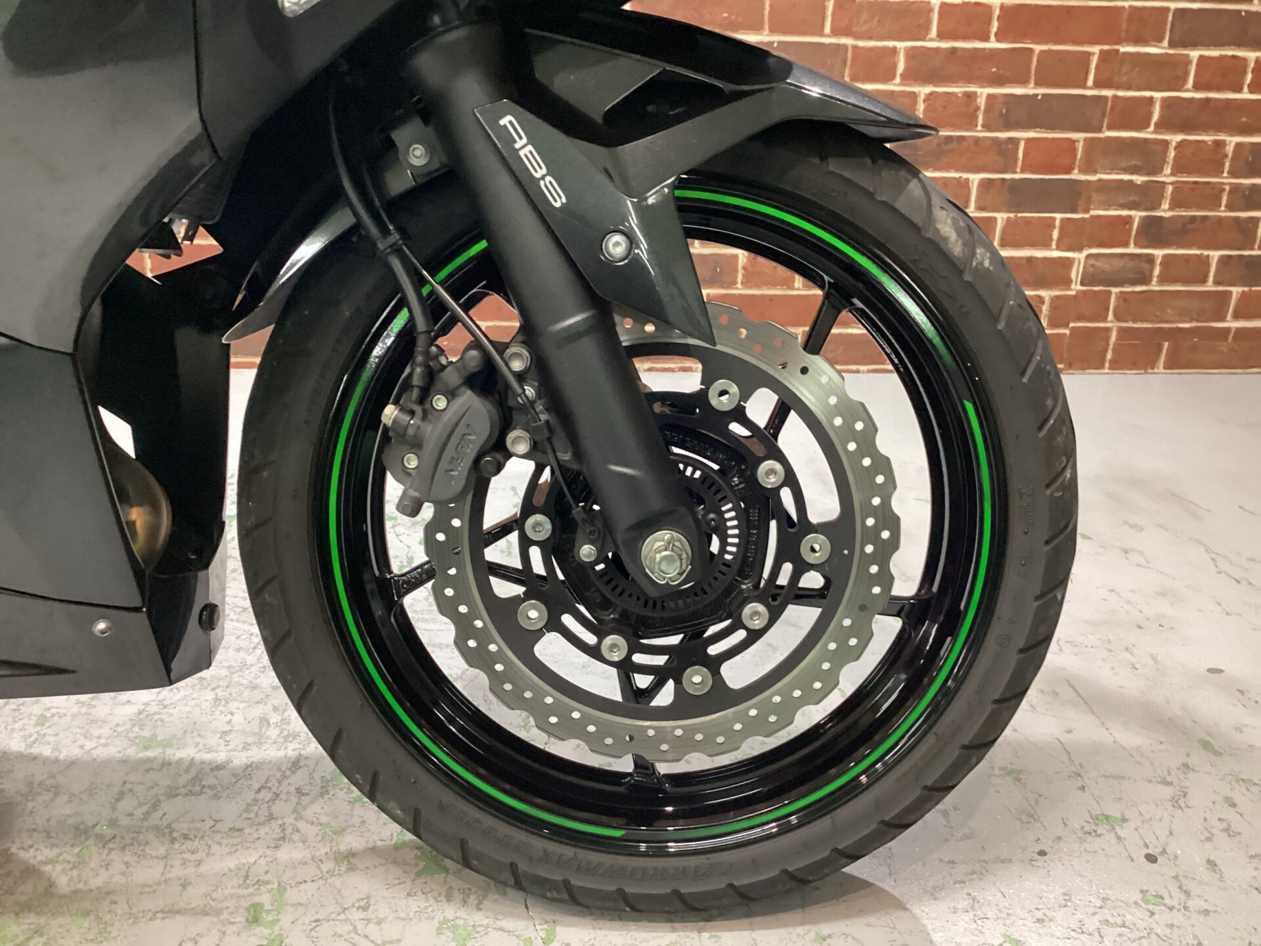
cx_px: 630
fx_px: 1129
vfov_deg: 45.4
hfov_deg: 58.4
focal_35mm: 31
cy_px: 473
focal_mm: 3.3
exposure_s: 1/40
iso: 400
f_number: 2.4
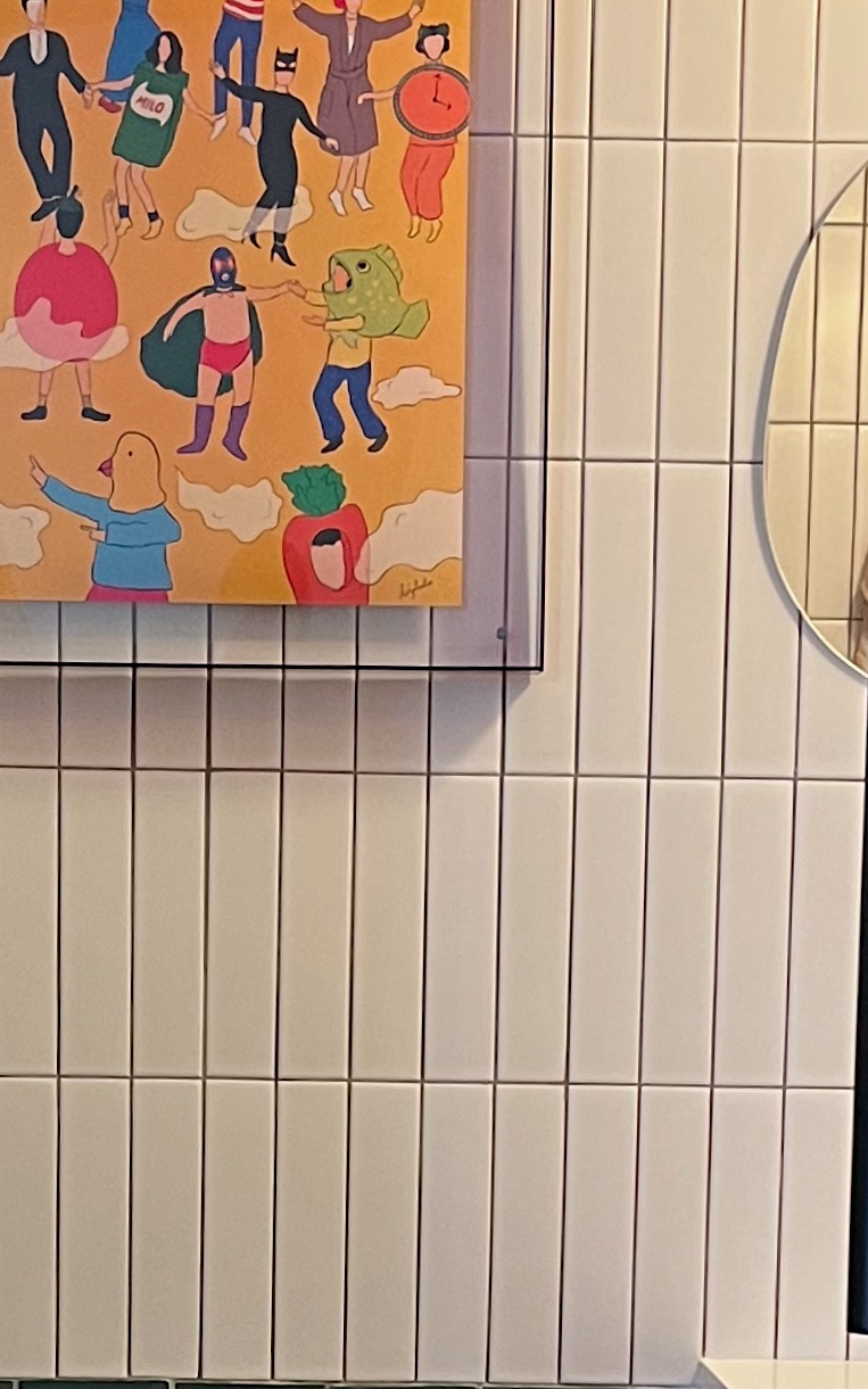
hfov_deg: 14.4
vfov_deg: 22.2
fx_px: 3445
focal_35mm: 91
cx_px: 388
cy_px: 1271
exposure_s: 1/50
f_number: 1.6
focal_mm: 5.1
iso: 320
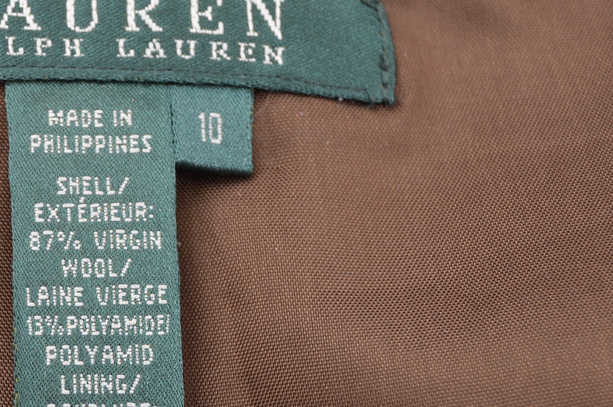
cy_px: 275
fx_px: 2569
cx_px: 100
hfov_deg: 13.5
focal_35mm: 151
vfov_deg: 9.1
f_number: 5.6
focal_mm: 52
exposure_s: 1/125
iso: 200
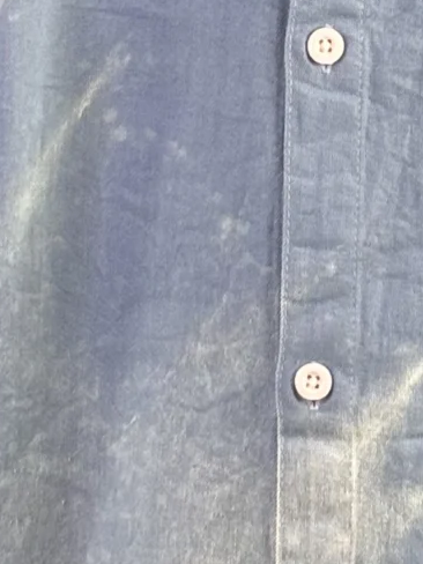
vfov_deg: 7.2
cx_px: 363
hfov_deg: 5.4
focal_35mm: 273
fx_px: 4448
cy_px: -151
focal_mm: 5.96
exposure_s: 1/50
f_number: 1.6
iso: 80
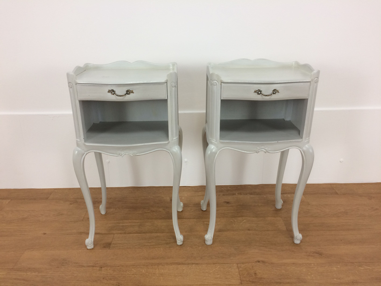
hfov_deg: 61.7
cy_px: 143
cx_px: 190
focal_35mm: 29
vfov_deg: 48.2
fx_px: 319
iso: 40
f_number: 2.2
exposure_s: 1/33
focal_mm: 4.15
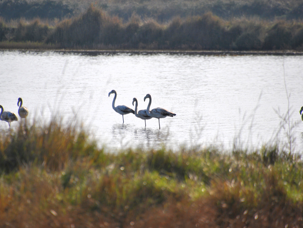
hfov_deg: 3.9
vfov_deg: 2.9
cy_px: 111
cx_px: 141
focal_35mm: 510
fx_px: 4464
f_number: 6.3
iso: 200
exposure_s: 1/1250
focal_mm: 300
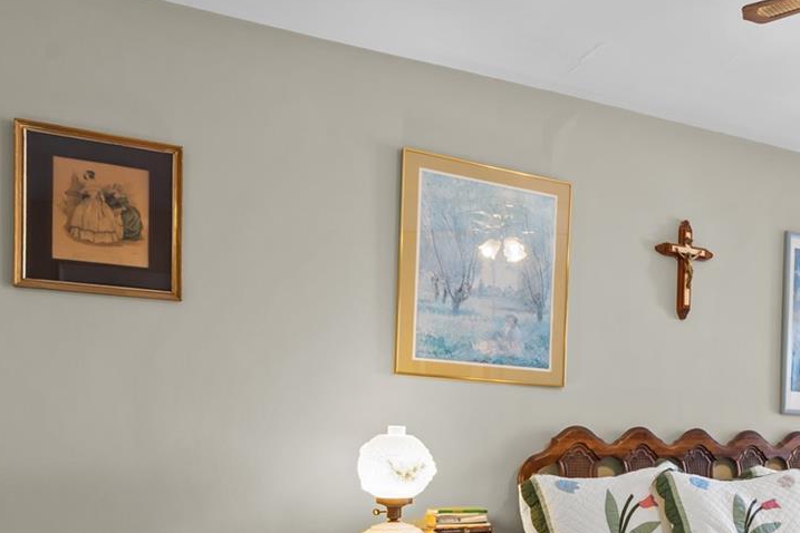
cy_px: 522
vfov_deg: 31.1
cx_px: 791
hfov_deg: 42.2
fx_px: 889
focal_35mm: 40
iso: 250
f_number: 9.5
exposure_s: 1
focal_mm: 14
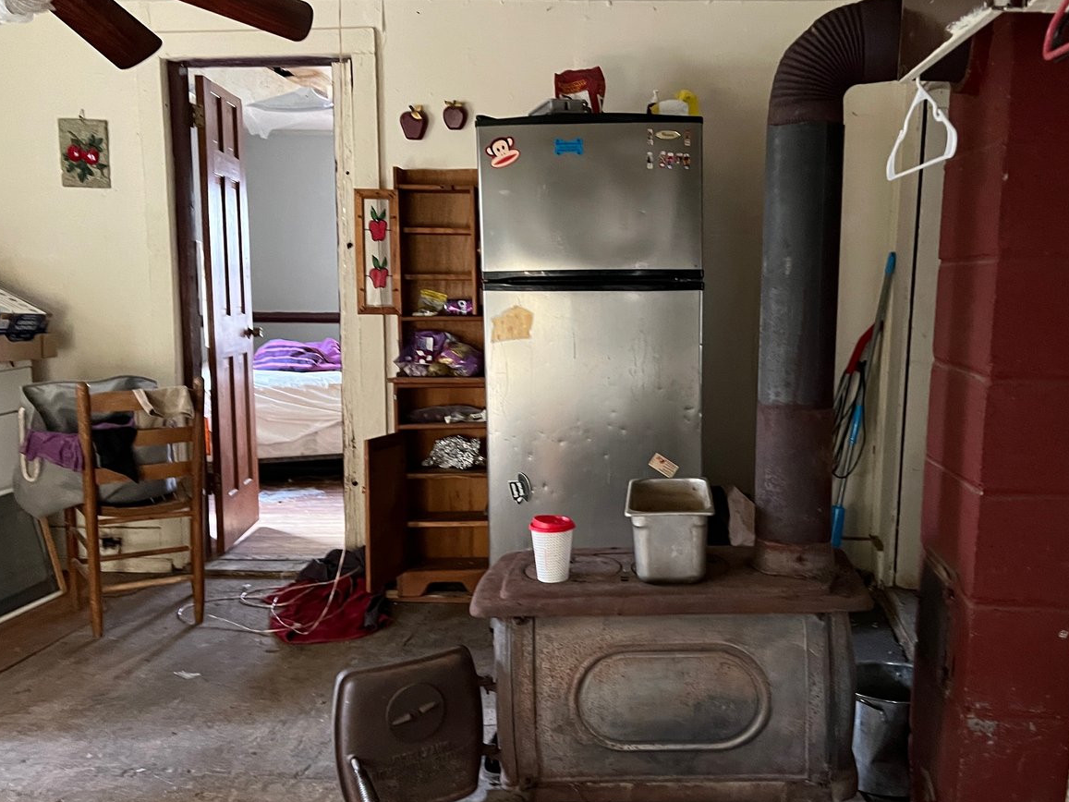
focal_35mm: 34
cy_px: 427
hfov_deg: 53.6
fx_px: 1050
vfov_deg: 41.8
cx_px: 644
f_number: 1.5
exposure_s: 1/40
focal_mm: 5.7
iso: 640
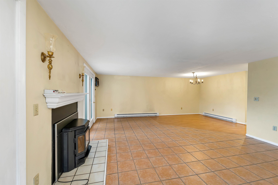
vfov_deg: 81.2
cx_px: 139
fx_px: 108
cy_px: 92
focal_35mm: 14
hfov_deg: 104.3
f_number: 8
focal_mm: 14
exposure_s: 1/10
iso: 400
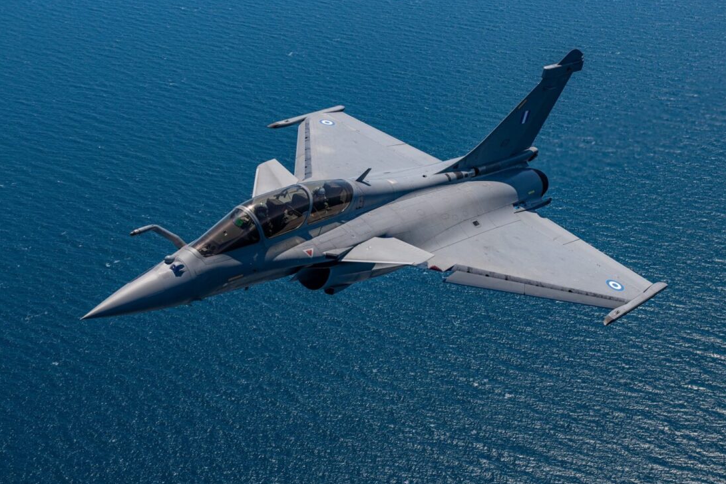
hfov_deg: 33.9
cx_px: 367
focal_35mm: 59
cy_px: 256
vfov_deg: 23.0
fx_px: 1190
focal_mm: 55
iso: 250
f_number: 6.3
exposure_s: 1/2000
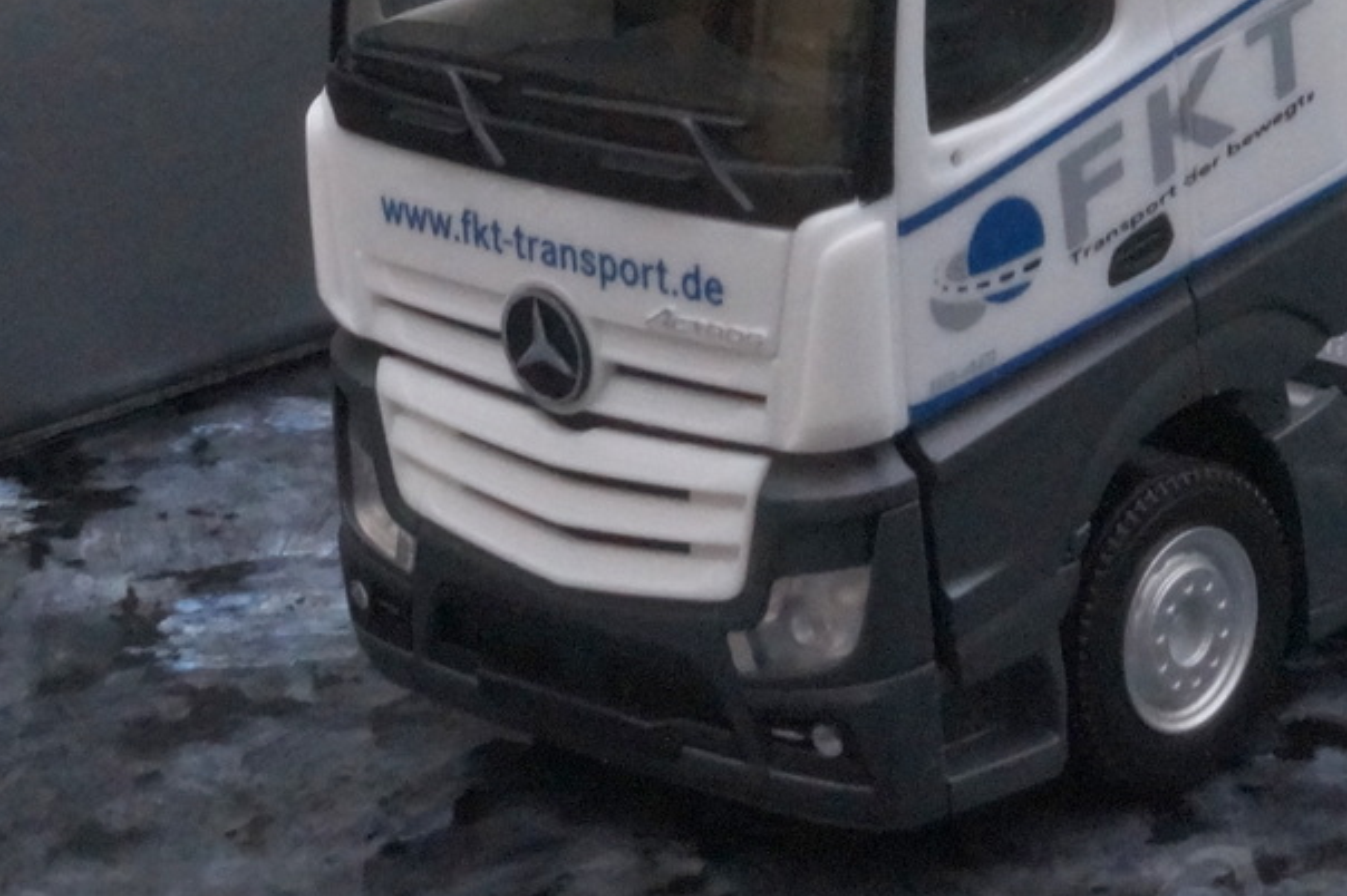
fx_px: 5198
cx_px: 1124
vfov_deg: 9.5
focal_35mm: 139
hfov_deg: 14.7
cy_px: -540
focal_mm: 28
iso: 1600
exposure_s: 1/60
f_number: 22
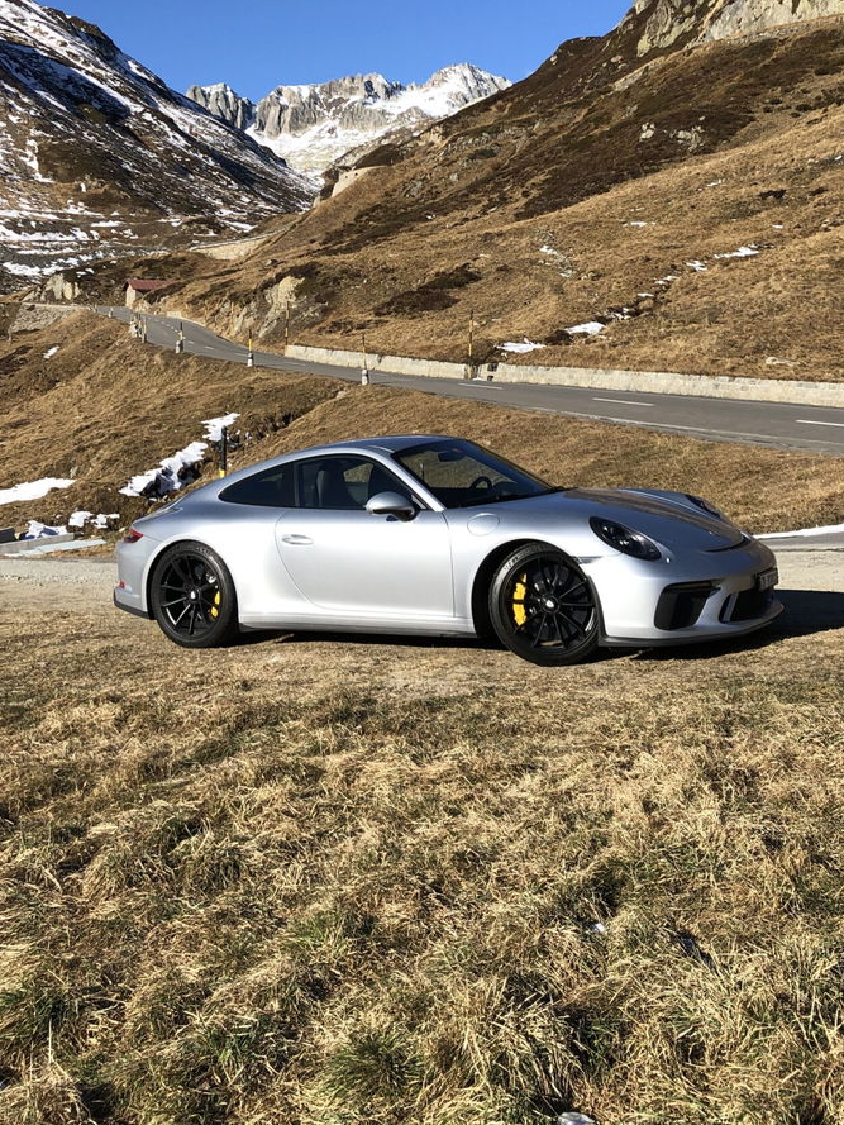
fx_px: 1398
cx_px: 426
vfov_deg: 42.4
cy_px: 273
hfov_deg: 33.6
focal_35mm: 43
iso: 20
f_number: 1.8
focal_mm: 4
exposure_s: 1/1779
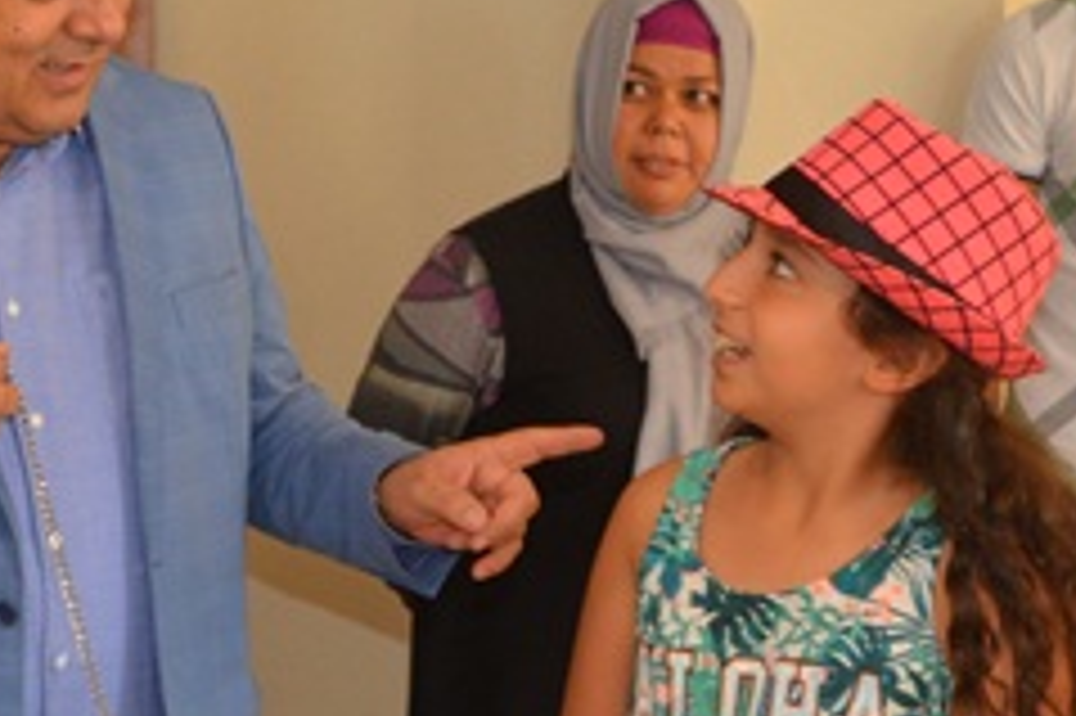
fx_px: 2360
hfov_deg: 24.8
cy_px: 657
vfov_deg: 17.0
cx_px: 63
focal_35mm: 79
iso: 800
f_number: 5
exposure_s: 1/60
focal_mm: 18
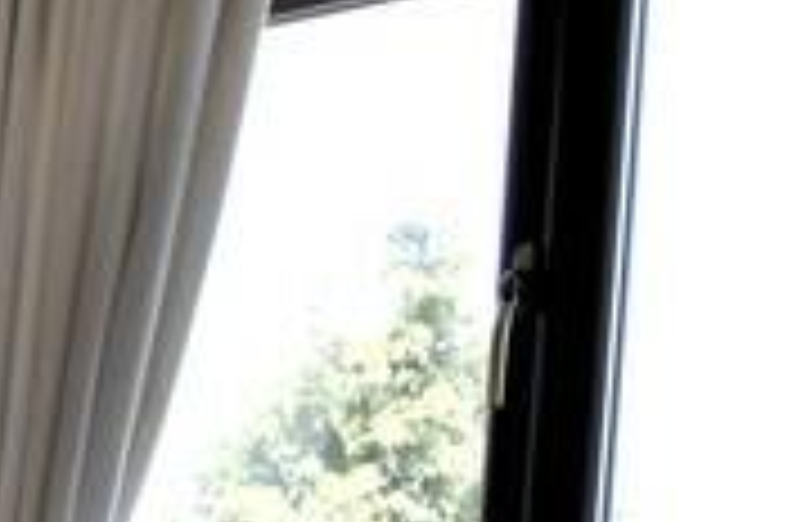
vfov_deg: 14.6
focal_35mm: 88
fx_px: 1923
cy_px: 727
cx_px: -693
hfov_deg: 17.8
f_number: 5
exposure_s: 1/250
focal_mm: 10
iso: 400
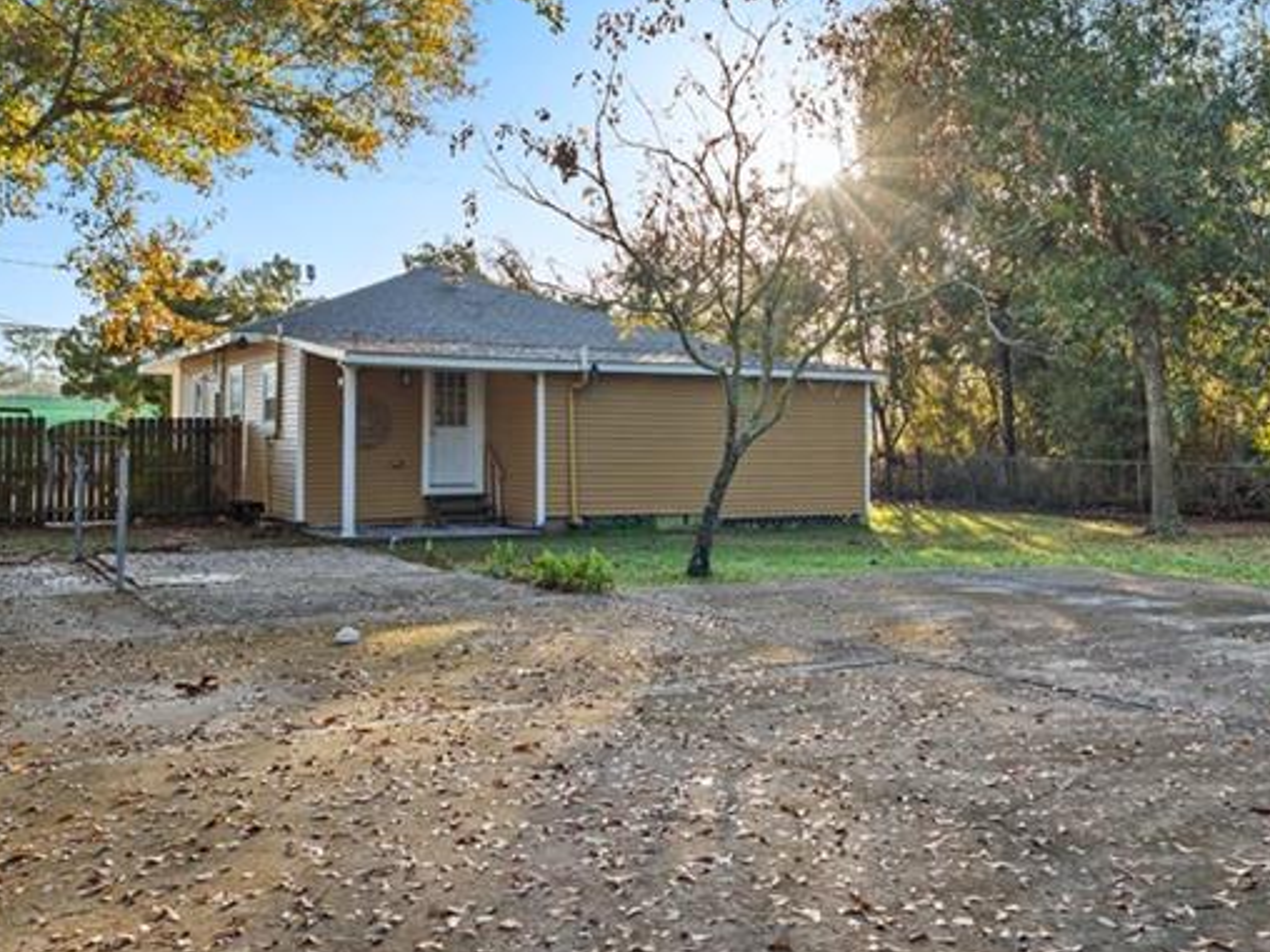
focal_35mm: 31
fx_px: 1137
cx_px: 692
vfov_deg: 44.9
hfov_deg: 58.3
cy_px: 617
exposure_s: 1/160
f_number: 4.5
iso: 100
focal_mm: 16
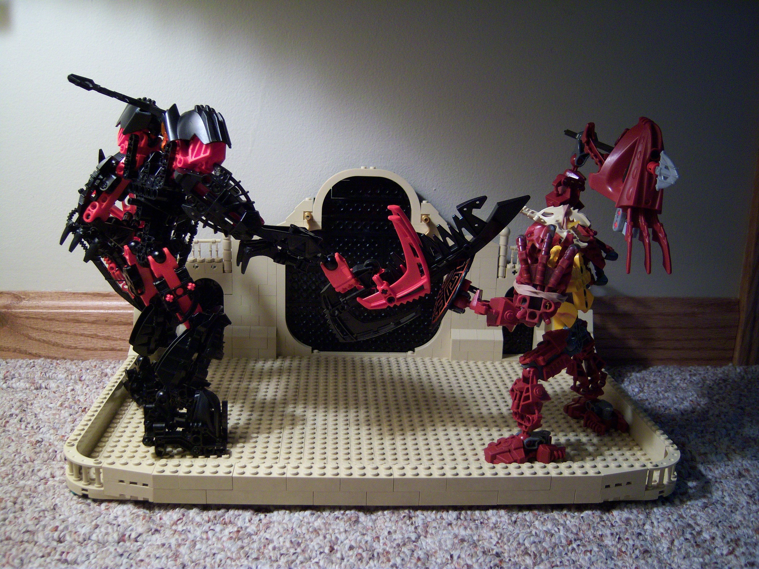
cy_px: 284
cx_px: 380
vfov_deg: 39.7
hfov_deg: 51.4
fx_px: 789
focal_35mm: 36
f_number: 2.8
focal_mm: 7.5
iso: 160
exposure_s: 1/8
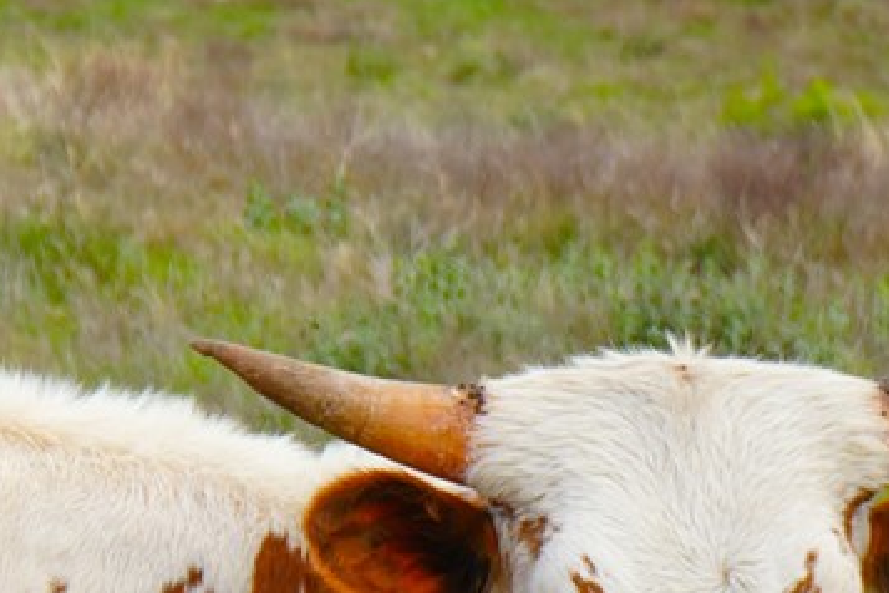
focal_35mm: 426
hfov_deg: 4.8
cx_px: -936
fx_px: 10519
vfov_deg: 3.2
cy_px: 683
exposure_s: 1/125
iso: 100
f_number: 9
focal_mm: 70
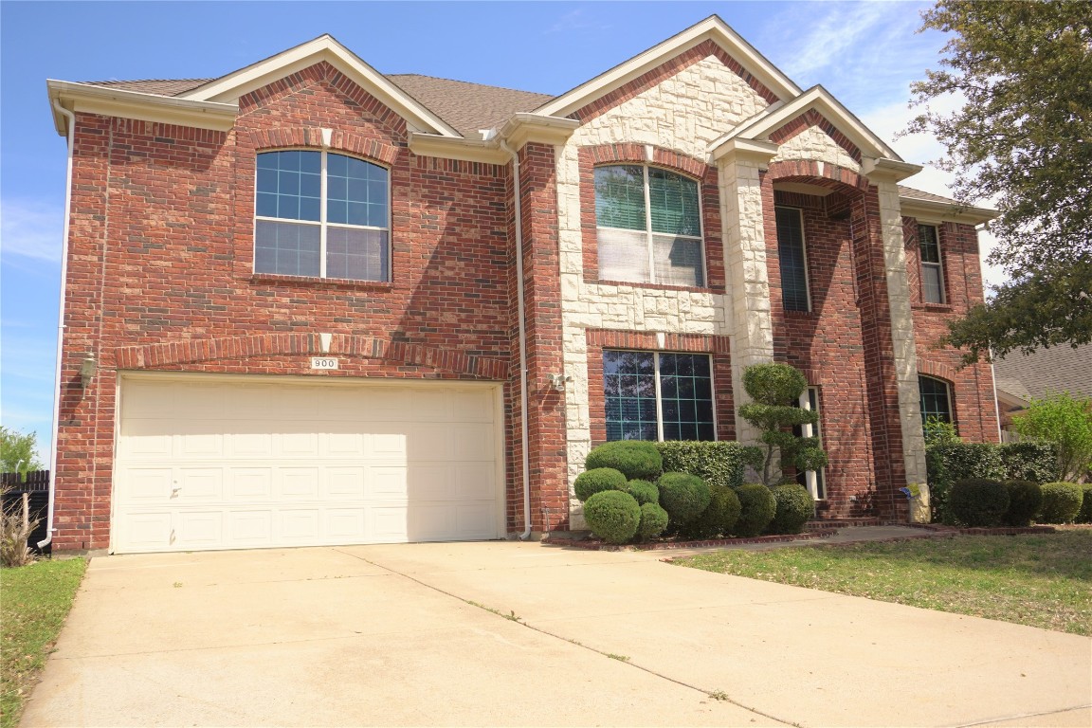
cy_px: 364
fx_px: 955
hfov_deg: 59.5
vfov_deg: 41.7
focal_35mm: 32
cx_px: 546
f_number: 4.5
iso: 100
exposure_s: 1/1000
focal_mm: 21
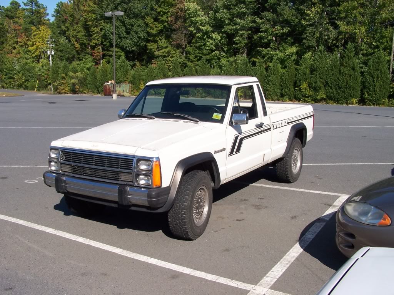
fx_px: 433
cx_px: 197
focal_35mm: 38
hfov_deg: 49.0
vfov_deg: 37.7
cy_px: 148
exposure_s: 1/350
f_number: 5.6
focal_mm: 6.3
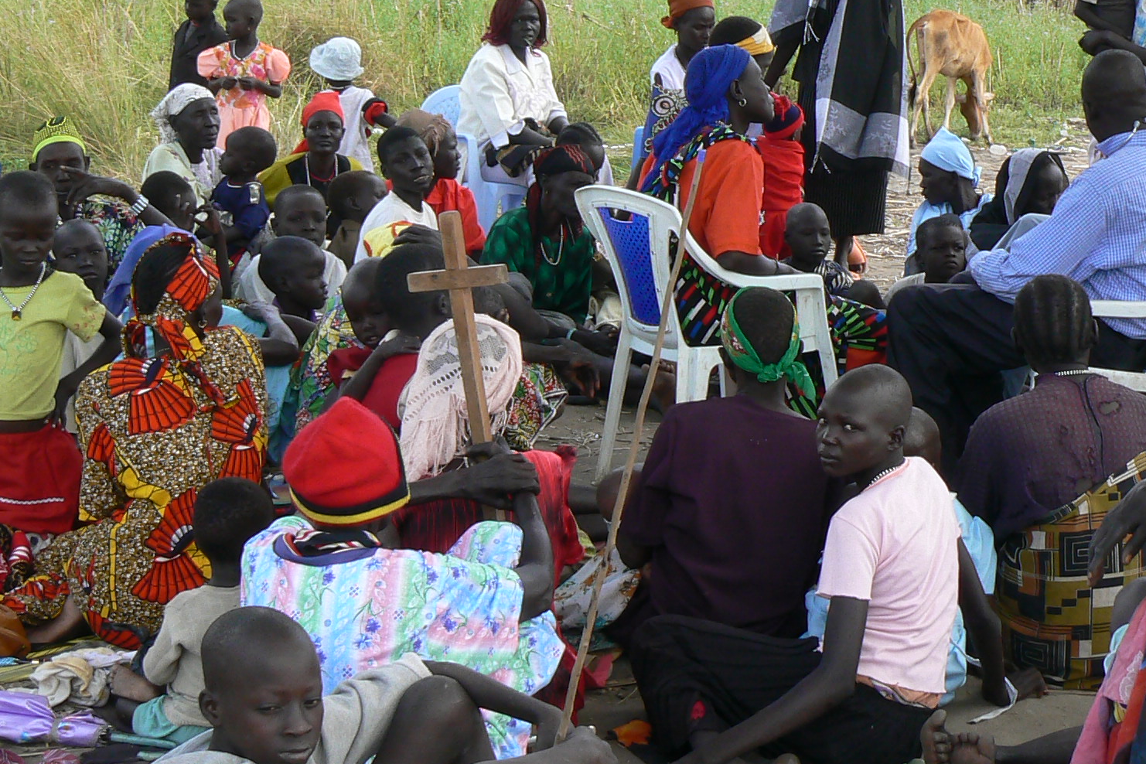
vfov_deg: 16.8
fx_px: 2578
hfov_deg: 25.1
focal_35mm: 81
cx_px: 569
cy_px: 275
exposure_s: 1/125
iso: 80
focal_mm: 6.9
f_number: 5
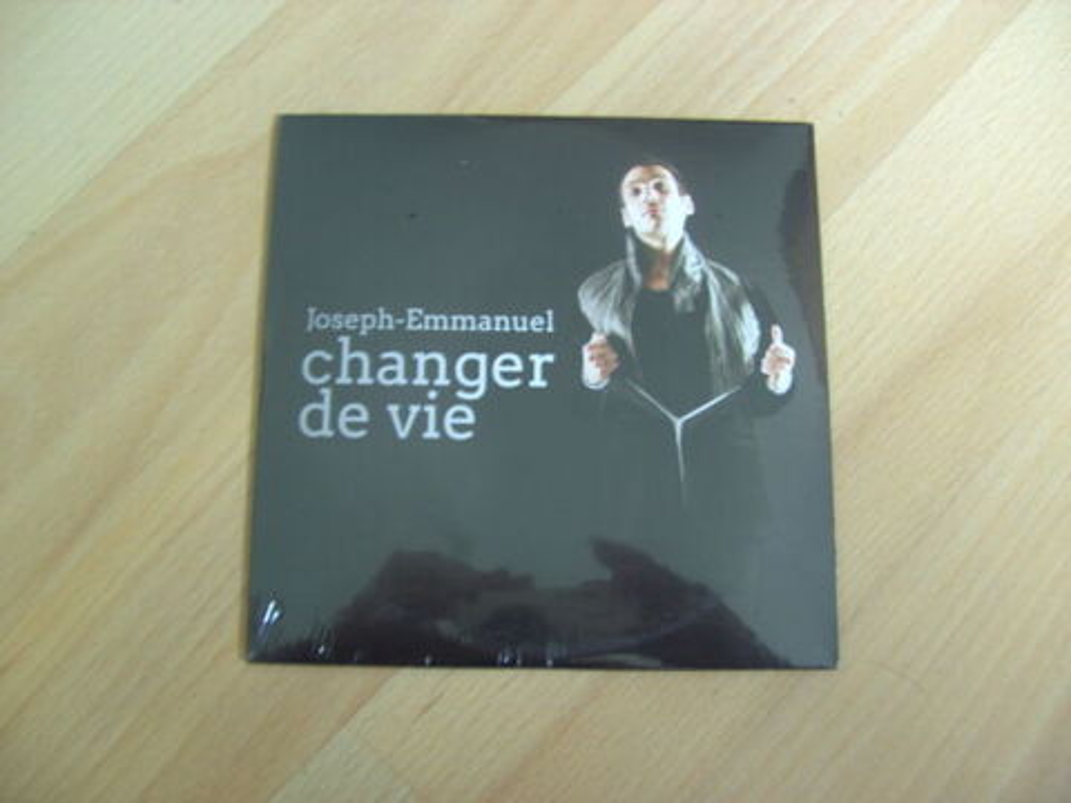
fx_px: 1145
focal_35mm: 37
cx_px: 536
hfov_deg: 50.1
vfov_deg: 38.7
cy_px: 402
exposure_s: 1/1.47
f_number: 2.8
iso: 100
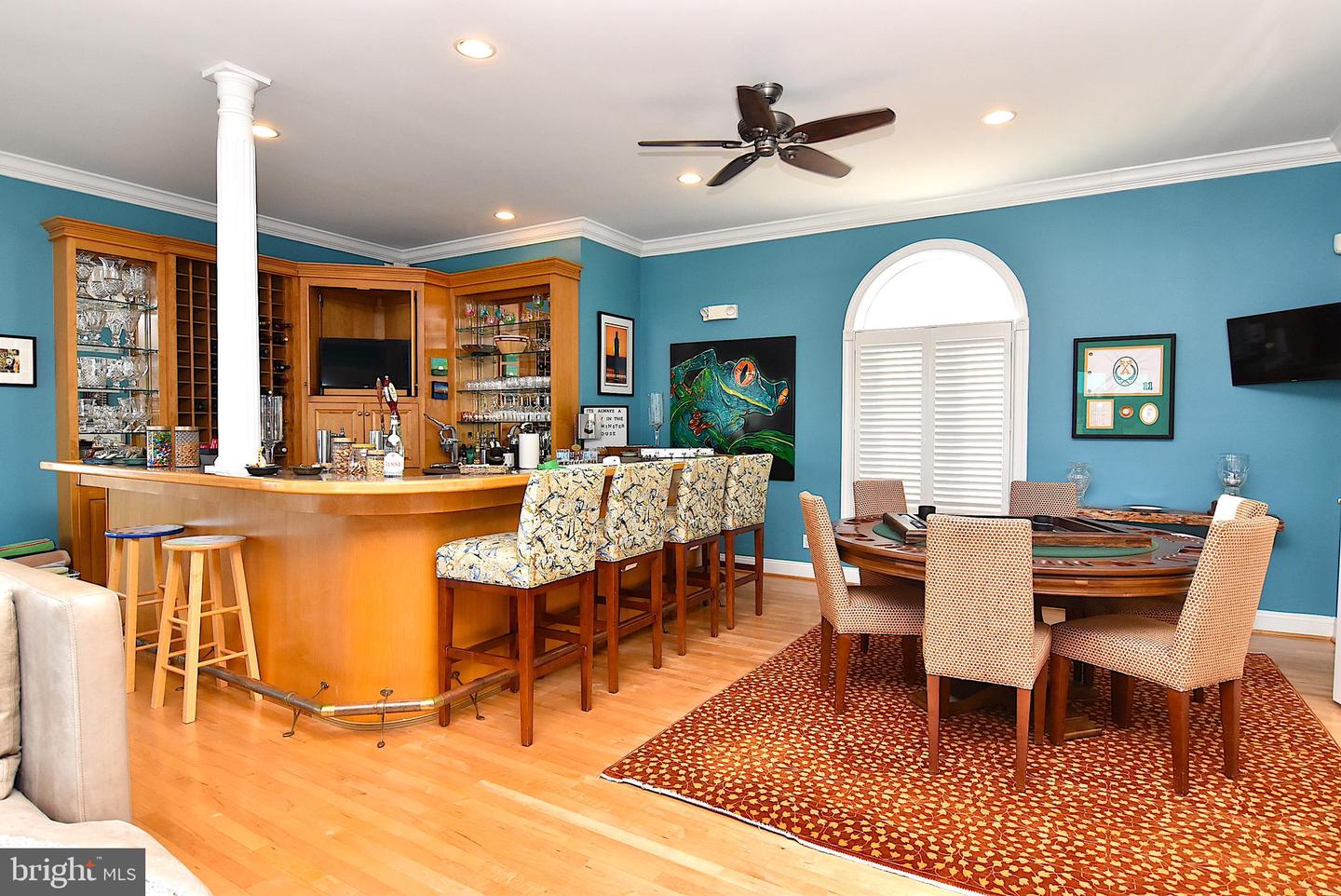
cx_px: 670
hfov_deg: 90.0
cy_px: 448
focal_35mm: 18
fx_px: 671
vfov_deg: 67.5
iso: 800
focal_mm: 12
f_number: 8
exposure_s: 1/125
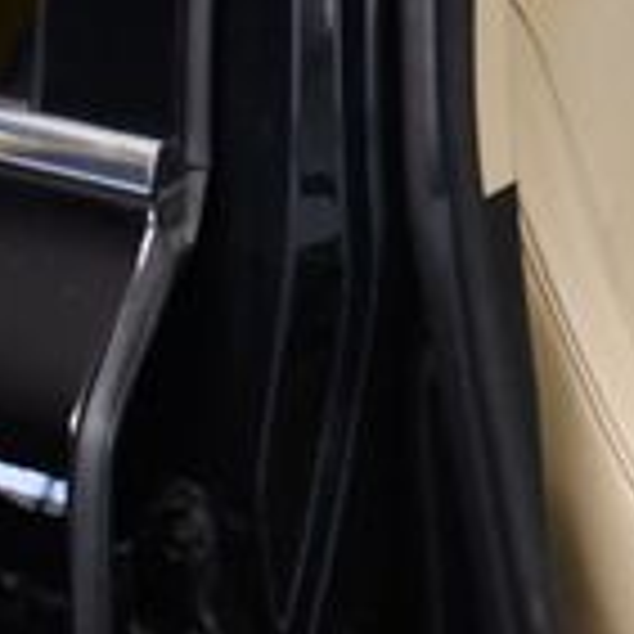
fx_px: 2880
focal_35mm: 139
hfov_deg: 11.6
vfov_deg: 12.6
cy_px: 378
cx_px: 1169
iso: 1400
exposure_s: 1/125
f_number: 3.5
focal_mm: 18
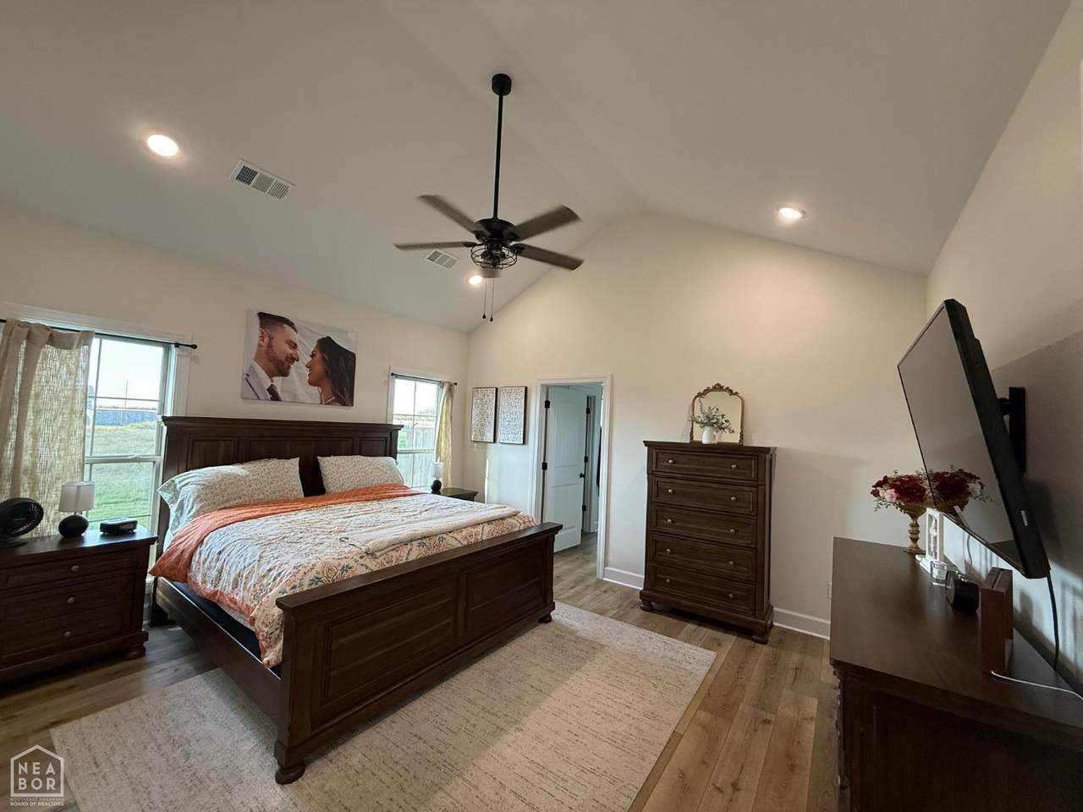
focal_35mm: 14
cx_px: 542
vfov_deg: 85.7
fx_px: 438
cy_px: 406
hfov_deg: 102.1
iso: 200
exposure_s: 1/120
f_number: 2.2
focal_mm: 2.22
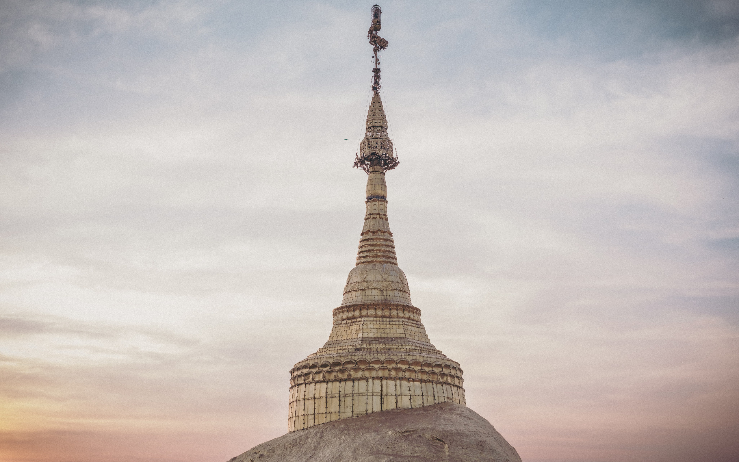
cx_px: 370
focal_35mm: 51
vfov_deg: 25.3
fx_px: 1027
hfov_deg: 39.6
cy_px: 244
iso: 160
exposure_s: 1/1000
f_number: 1.4
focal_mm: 33
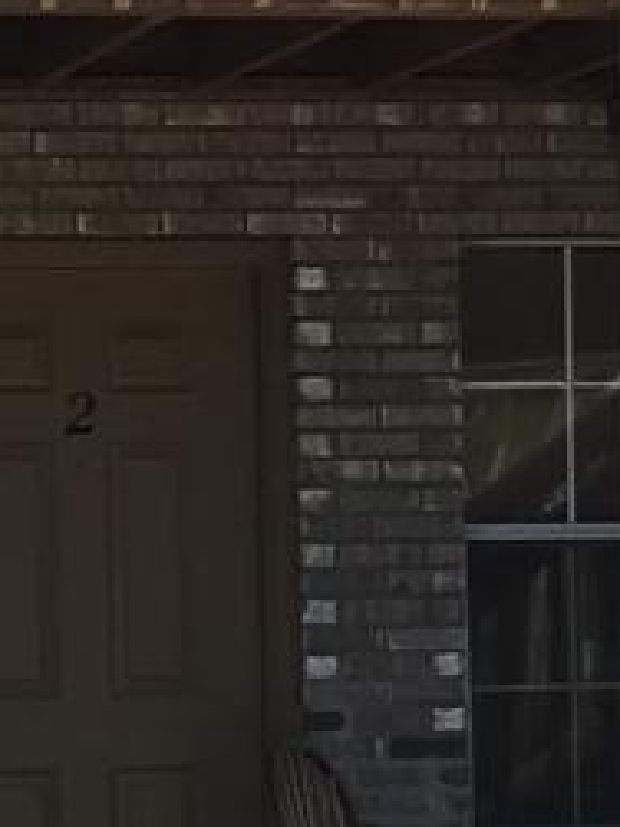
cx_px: 280
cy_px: 283
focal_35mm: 231
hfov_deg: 6.4
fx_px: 5521
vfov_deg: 8.6
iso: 25
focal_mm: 4.15
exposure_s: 1/769
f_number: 2.2
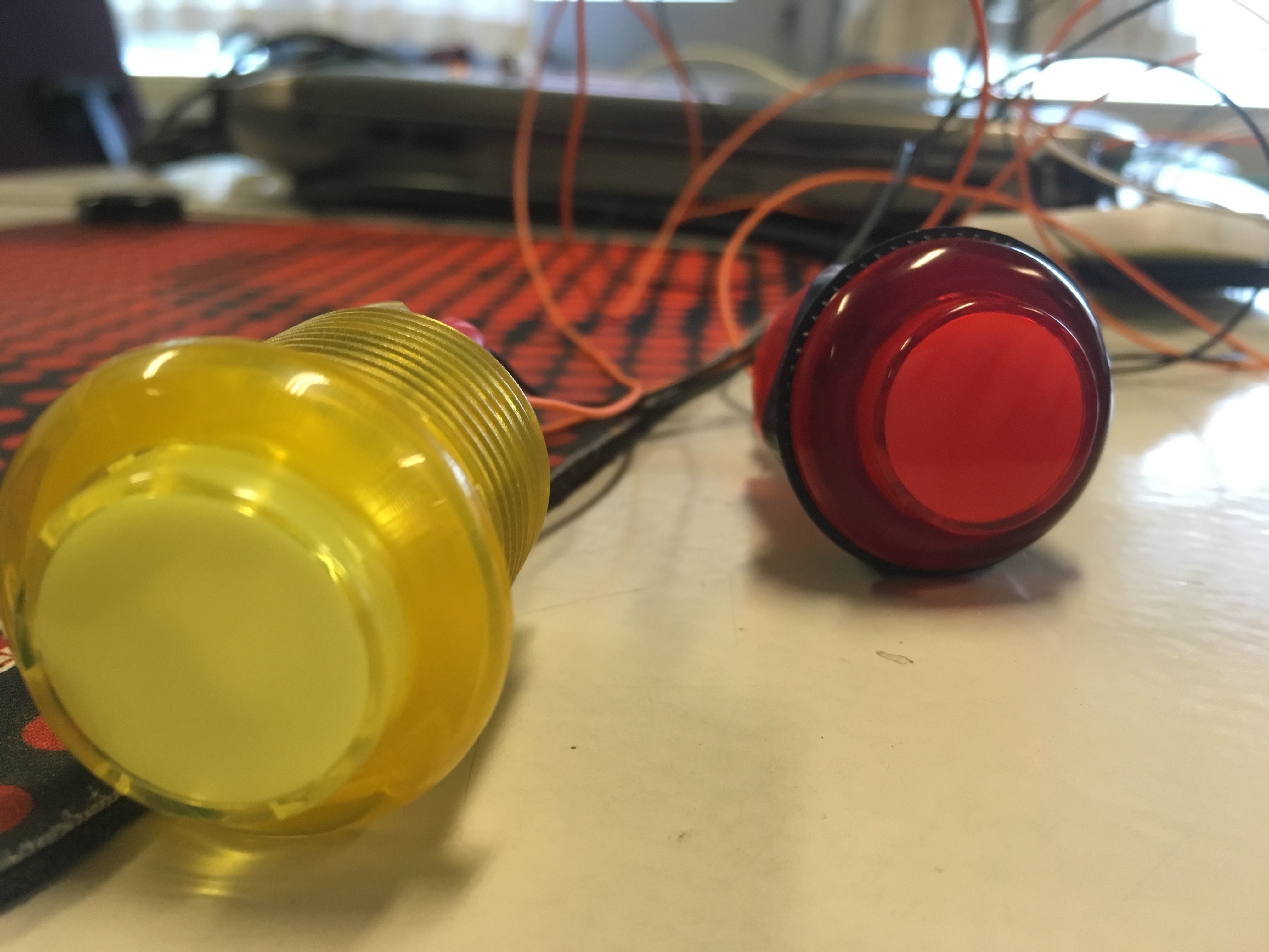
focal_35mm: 29
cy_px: 476
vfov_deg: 48.2
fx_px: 1063
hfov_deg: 61.7
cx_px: 634
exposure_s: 1/33
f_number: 2.2
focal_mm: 4.15
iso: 200
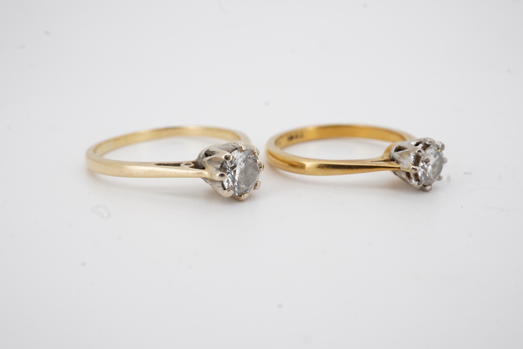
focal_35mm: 45
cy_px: 174
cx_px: 262
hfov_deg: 43.6
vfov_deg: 29.9
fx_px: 654
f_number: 22
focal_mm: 30
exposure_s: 1/125
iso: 200
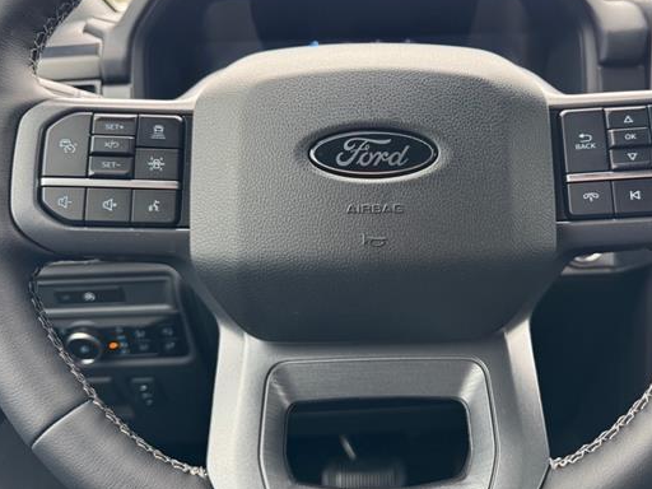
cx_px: 379
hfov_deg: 59.6
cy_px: 190
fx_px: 565
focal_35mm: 30
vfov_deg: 46.5
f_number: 1.78
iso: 200
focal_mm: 6.76
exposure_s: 1/112
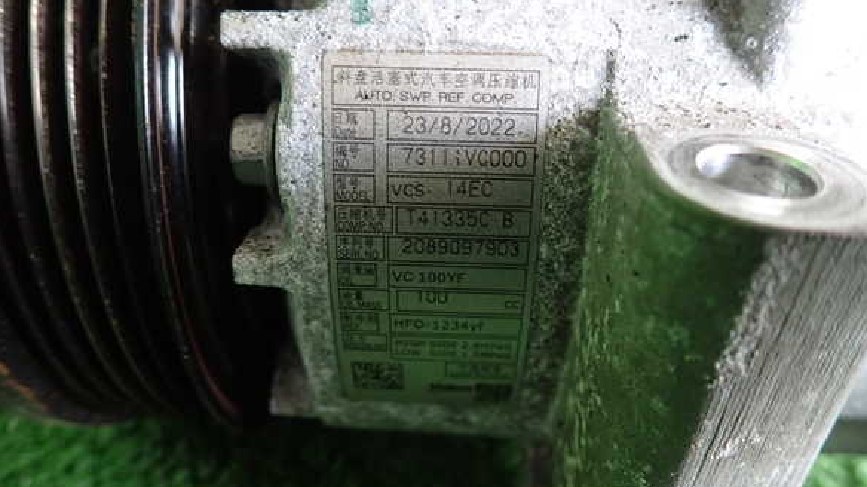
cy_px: 236
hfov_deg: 67.9
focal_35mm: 28
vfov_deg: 41.4
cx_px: 439
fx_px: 643
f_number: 2
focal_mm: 4.5
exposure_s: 1/30
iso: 400
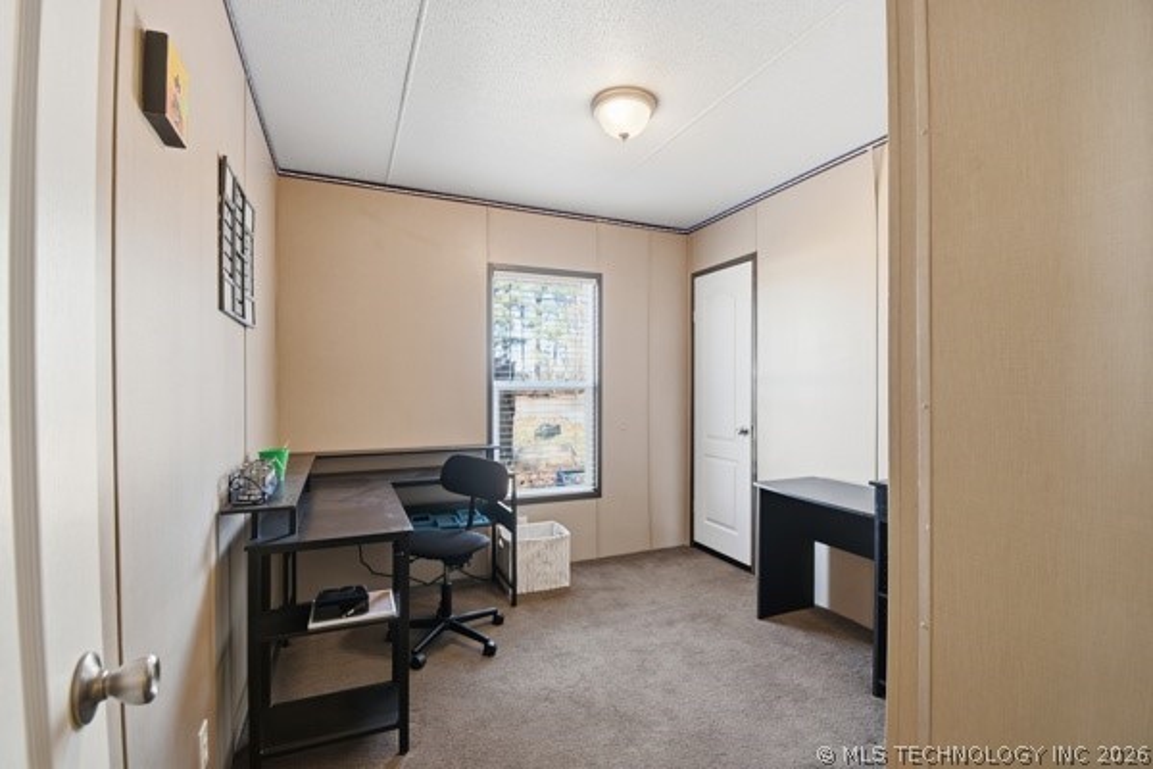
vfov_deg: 77.3
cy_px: 384
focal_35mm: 15
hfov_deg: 100.4
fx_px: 480
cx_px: 576
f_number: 13
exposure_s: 1/15
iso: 250
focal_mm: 10
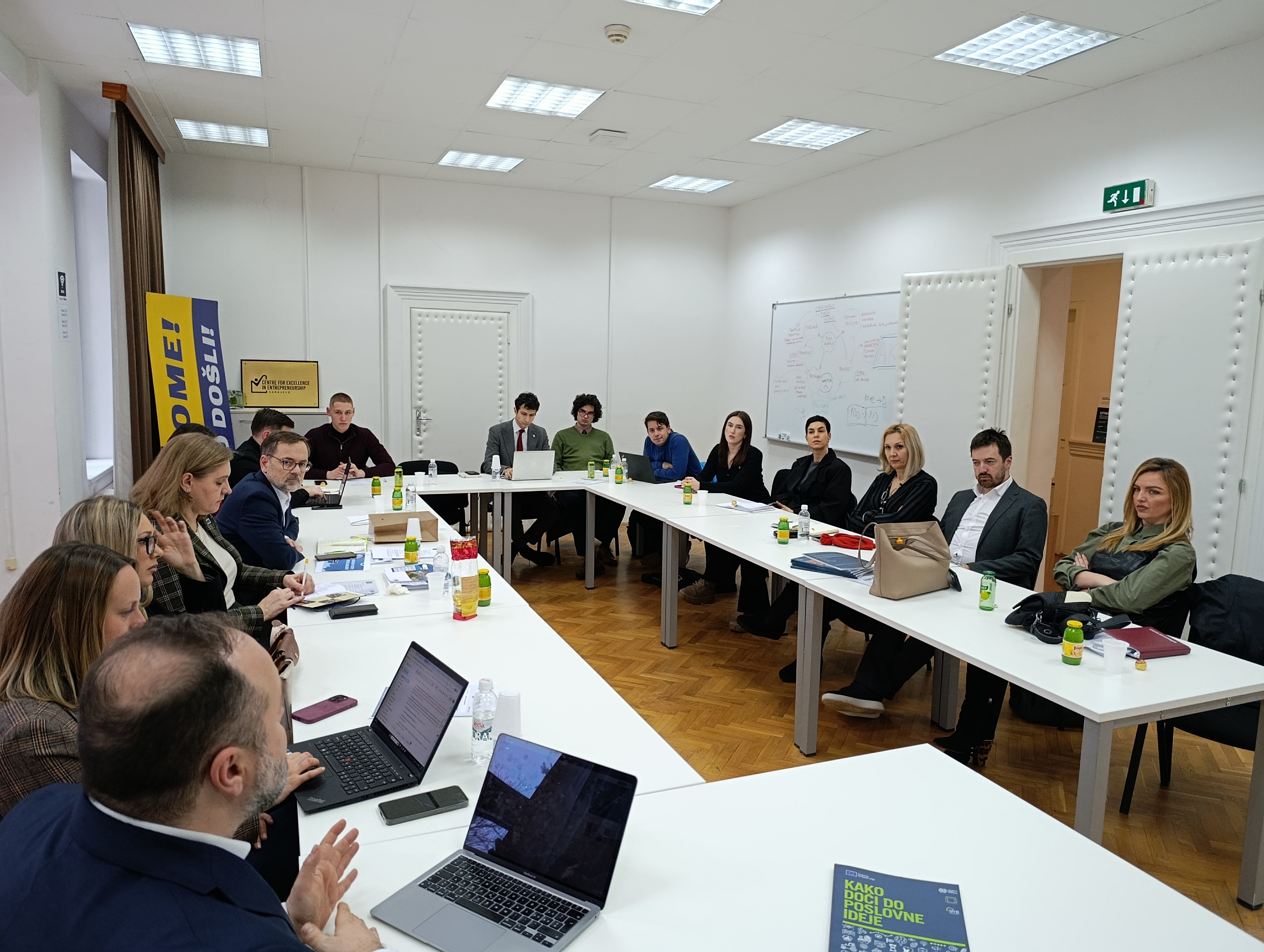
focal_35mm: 23
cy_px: 476
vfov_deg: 59.0
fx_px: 841
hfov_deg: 73.8
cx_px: 632
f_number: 1.65
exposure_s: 1/100
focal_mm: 6.11
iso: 910
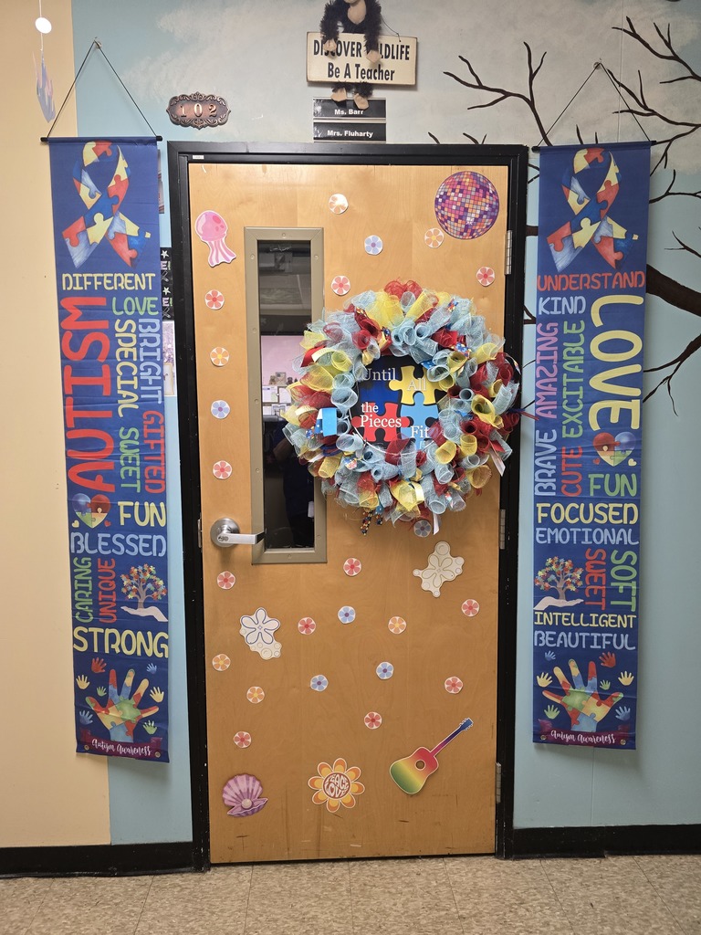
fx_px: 621
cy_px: 468
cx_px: 350
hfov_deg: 58.9
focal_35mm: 23
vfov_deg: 73.9
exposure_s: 1/120
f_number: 1.7
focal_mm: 6.3
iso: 320
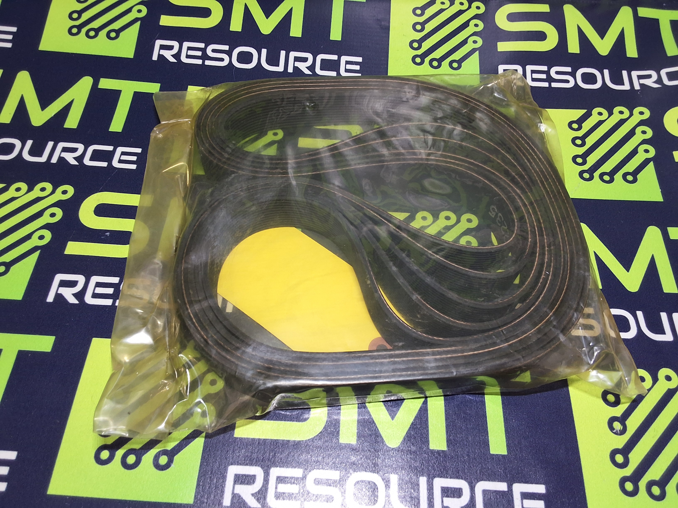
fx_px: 548
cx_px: 339
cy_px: 254
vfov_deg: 49.7
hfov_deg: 63.4
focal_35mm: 28
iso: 80
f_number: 1.9
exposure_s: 1/40
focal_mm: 2.91
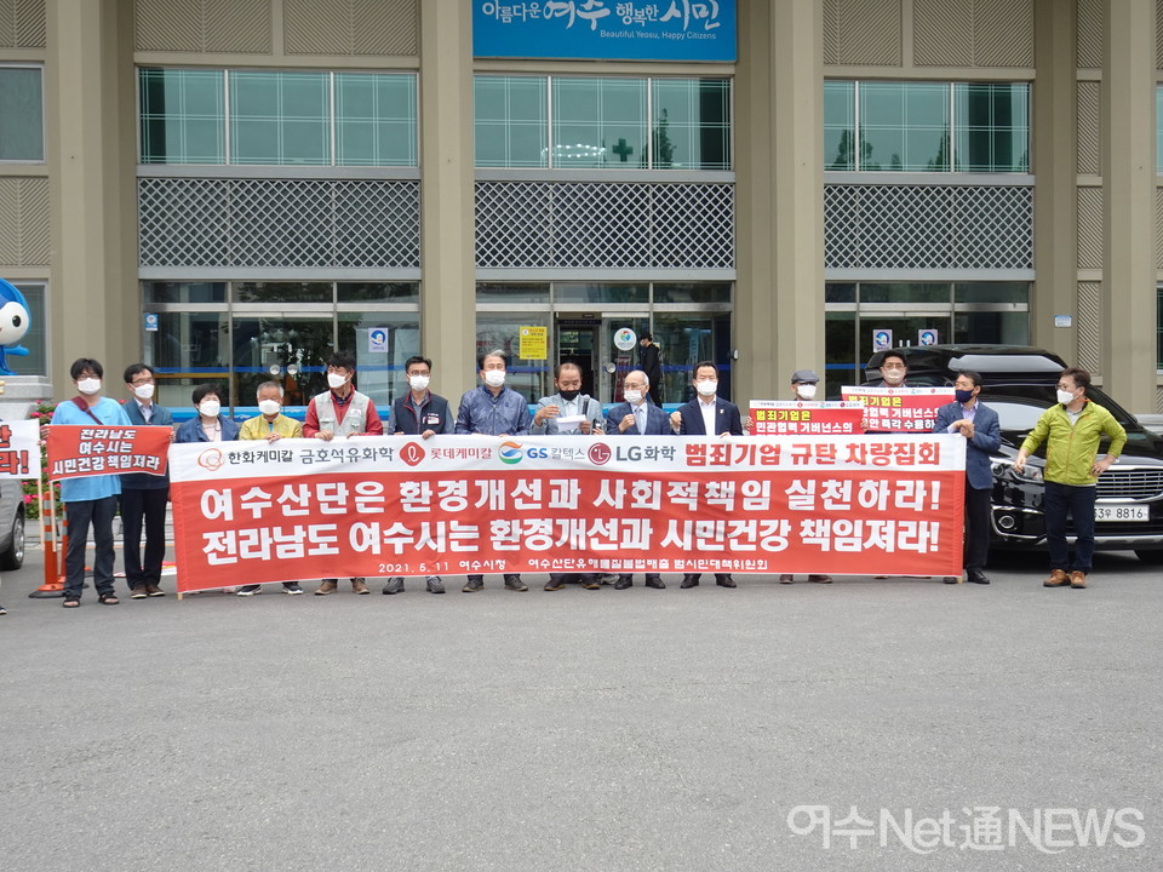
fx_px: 1445
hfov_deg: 43.9
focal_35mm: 43
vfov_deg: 33.6
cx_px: 582
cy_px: 436
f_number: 4
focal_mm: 7.06
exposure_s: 1/200
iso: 80
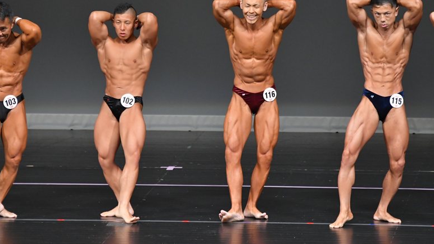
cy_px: 109
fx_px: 3809
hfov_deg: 6.5
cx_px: 217
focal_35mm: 331
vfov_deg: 3.7
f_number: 5.6
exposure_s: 1/400
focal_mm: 210
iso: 4000
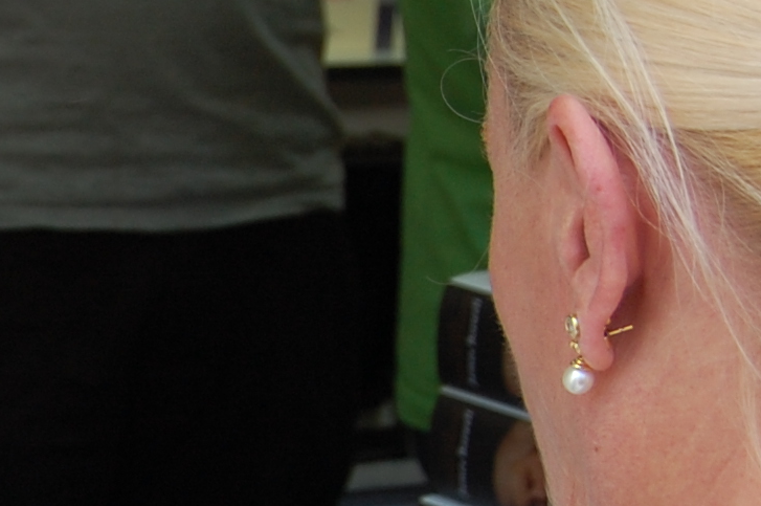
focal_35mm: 149
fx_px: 3146
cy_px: 528
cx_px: -479
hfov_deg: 12.9
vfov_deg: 9.1
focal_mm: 24
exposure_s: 1/125
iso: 250
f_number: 5.6
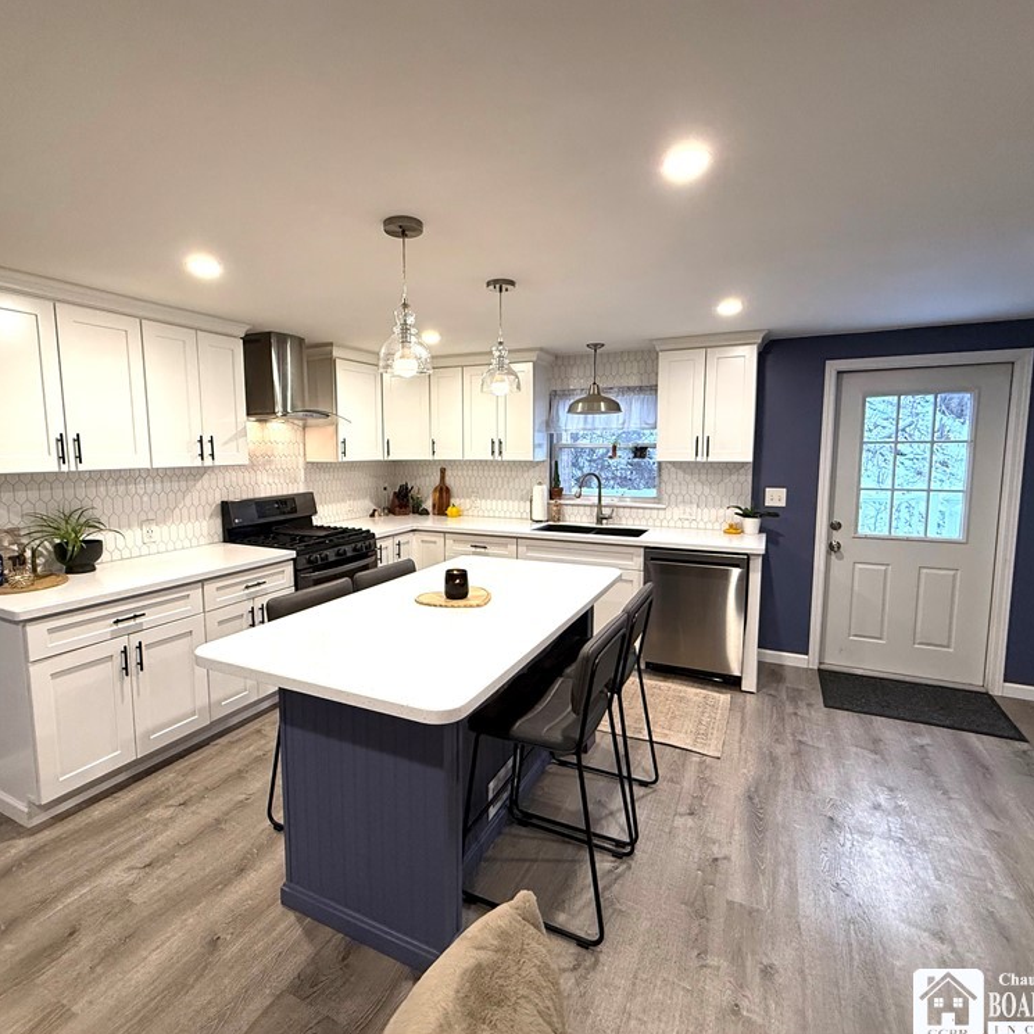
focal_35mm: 17
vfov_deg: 84.0
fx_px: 575
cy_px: 507
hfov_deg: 83.9
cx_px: 486
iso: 320
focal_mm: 2.22
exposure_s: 1/120
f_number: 2.2
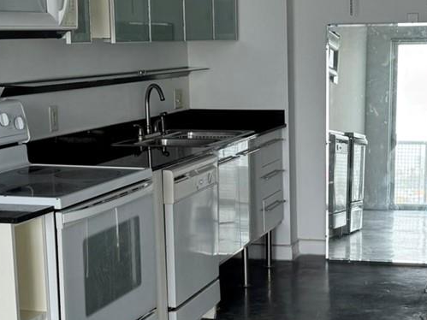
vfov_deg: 19.1
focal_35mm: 77
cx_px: 329
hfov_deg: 25.0
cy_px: 198
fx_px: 950
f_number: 1.78
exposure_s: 1/120
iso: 80
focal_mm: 6.76
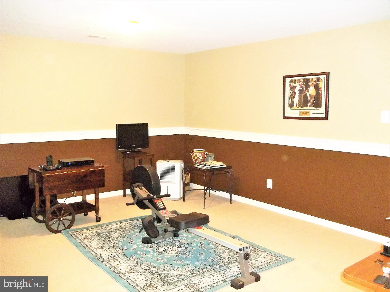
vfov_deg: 44.2
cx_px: 195
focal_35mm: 32
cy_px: 146
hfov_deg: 56.8
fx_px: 361
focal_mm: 5.7
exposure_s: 1/30
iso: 400
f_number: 2.9
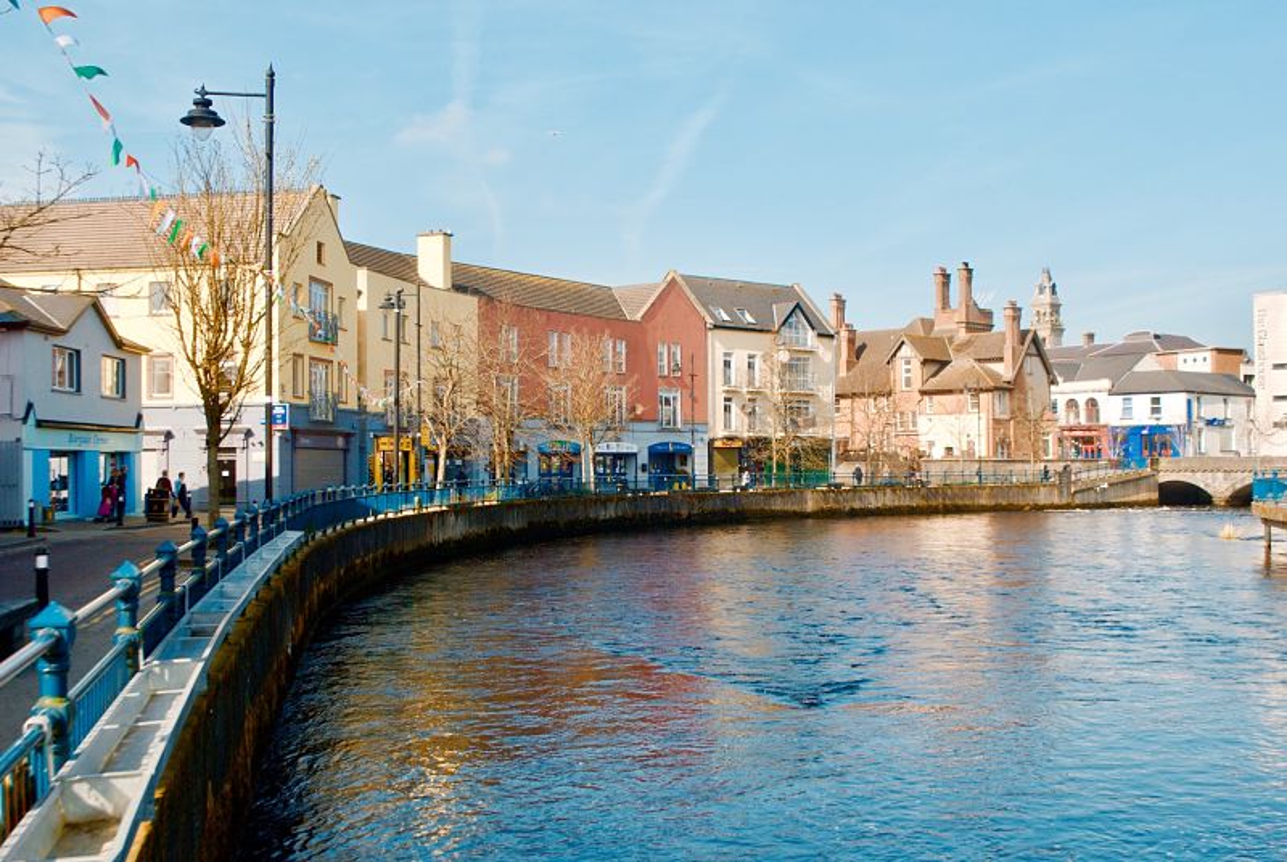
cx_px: 644
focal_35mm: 39
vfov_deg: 34.3
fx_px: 1396
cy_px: 431
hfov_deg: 49.5
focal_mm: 26
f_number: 7.1
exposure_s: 1/200
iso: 100
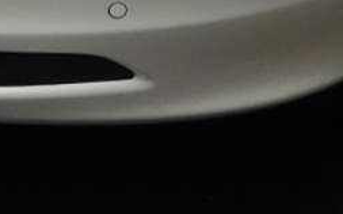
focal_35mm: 154
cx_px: 126
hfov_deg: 13.6
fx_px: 1439
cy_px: -424
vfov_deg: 7.5
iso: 180
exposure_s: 1/30
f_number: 3
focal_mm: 4
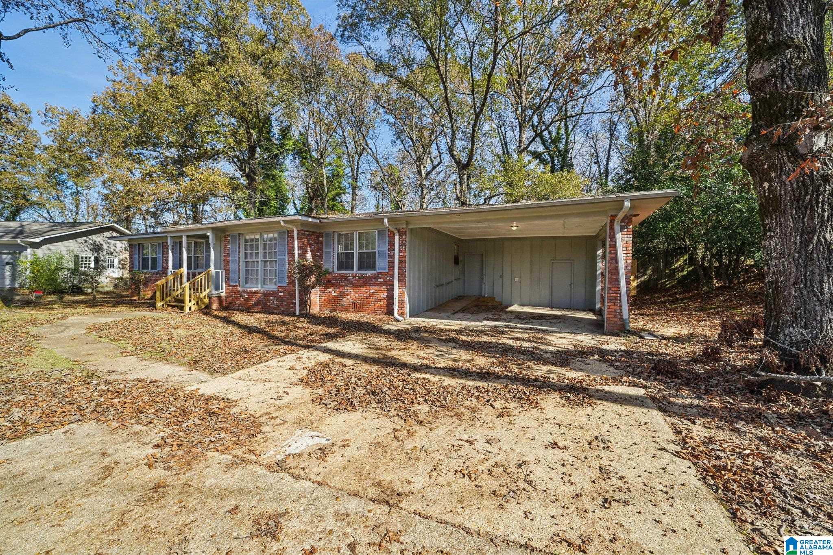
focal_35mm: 14
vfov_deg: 81.2
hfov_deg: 104.3
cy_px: 278
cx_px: 416
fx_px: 324
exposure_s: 1/500
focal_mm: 14
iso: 400
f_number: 8
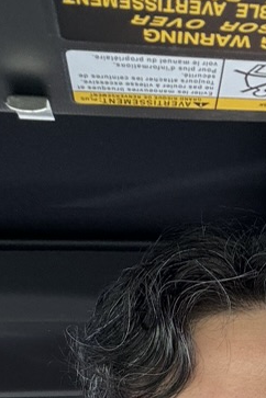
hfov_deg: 15.3
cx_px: 262
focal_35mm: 88
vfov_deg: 22.4
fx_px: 975
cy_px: 382
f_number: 1.9
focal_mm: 2.69
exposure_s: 1/121
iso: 32
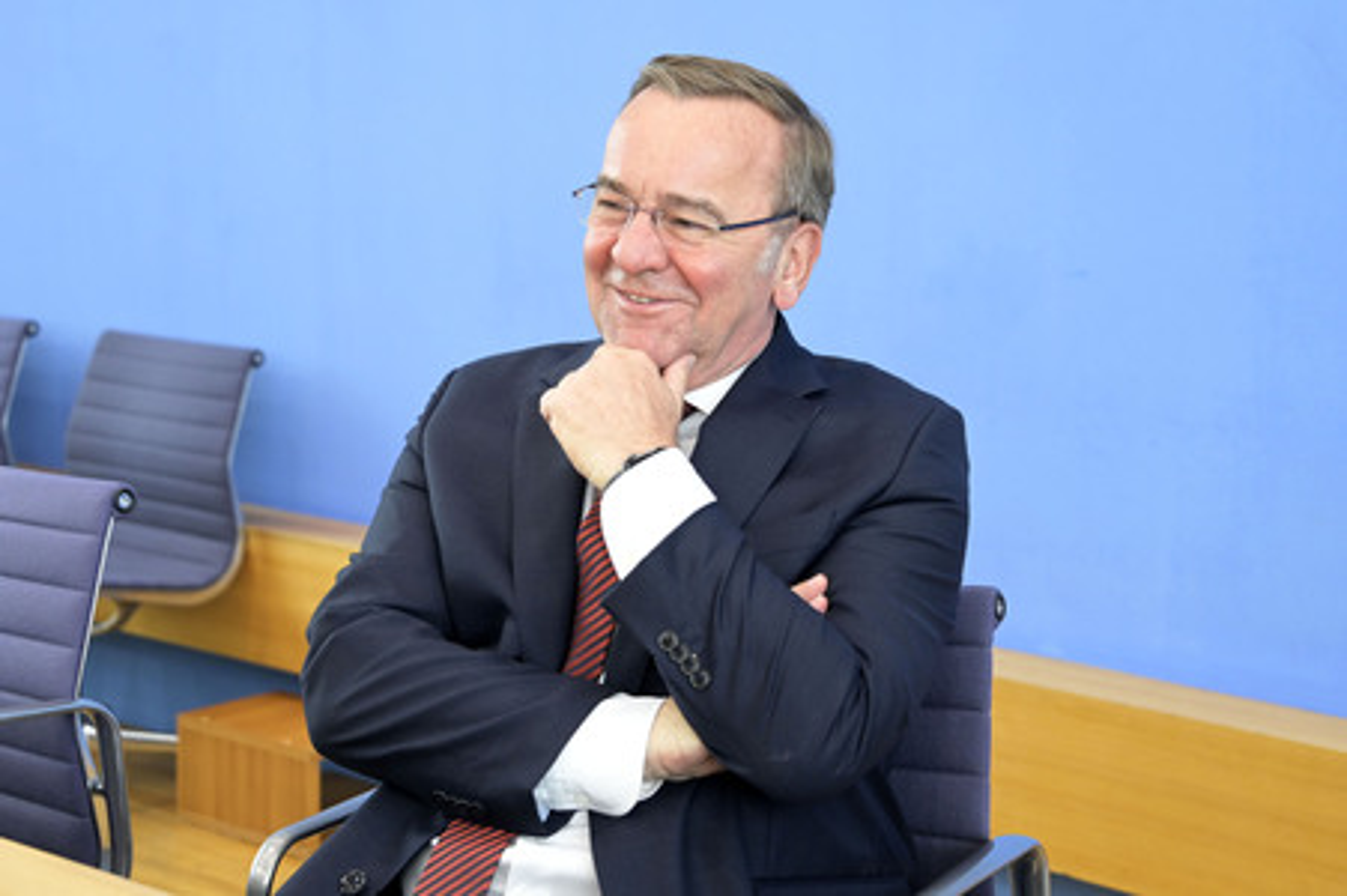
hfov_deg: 32.4
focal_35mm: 62
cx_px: 674
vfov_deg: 21.9
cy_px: 448
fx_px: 2318
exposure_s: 1/500
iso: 3200
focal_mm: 62
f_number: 5
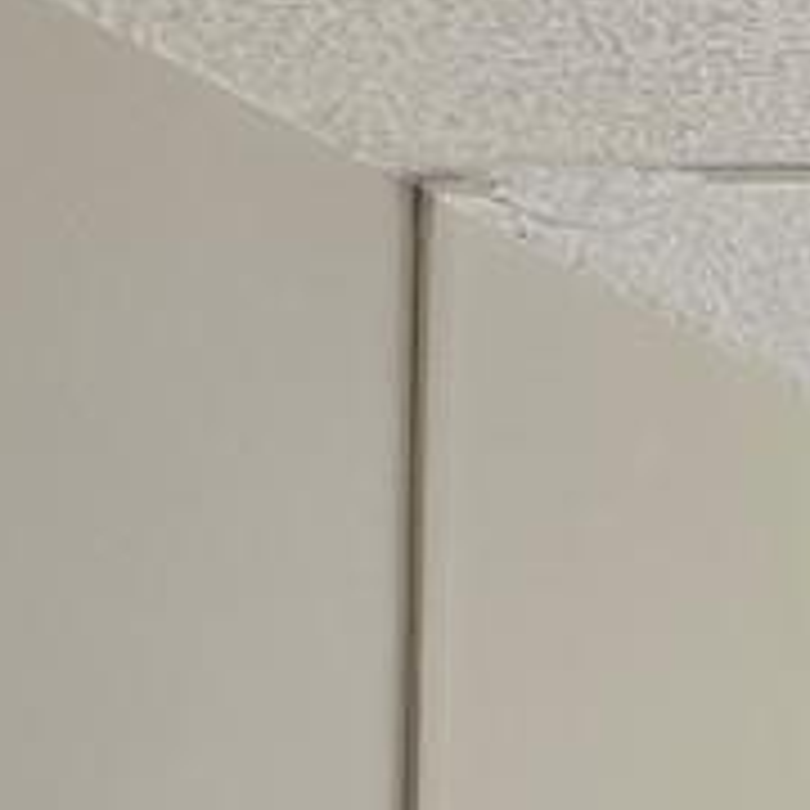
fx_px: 2912
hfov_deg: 10.1
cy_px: 1354
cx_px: 2614
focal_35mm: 110
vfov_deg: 14.4
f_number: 2.2
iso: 40
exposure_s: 1/130
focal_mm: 2.22
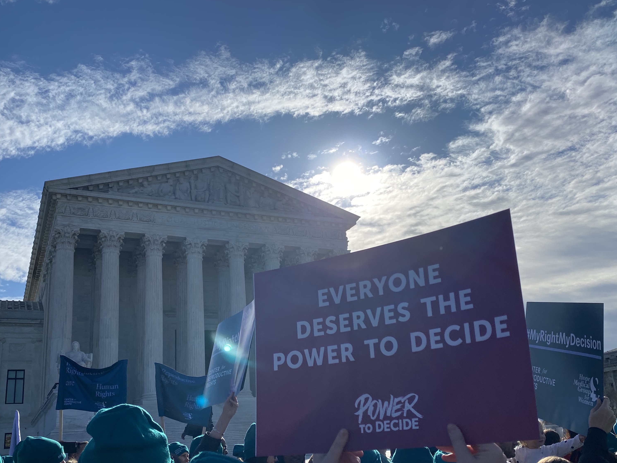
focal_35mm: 35
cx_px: 285
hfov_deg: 52.6
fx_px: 624
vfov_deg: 40.6
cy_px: 263
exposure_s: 1/8264
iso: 32
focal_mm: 4.25
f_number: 1.8
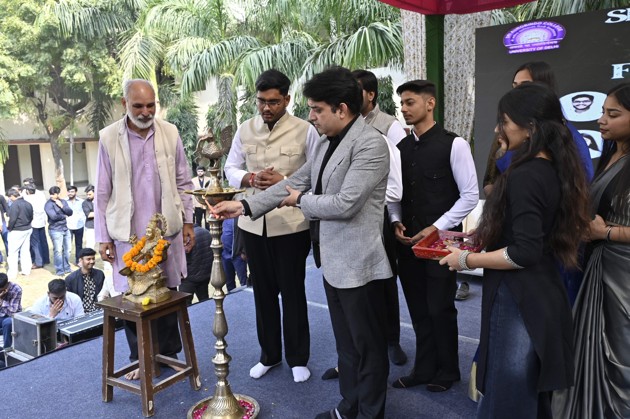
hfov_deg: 61.1
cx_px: 315
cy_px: 210
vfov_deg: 42.9
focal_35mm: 30
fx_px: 533
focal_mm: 30.5
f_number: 8
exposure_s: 1/160
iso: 500
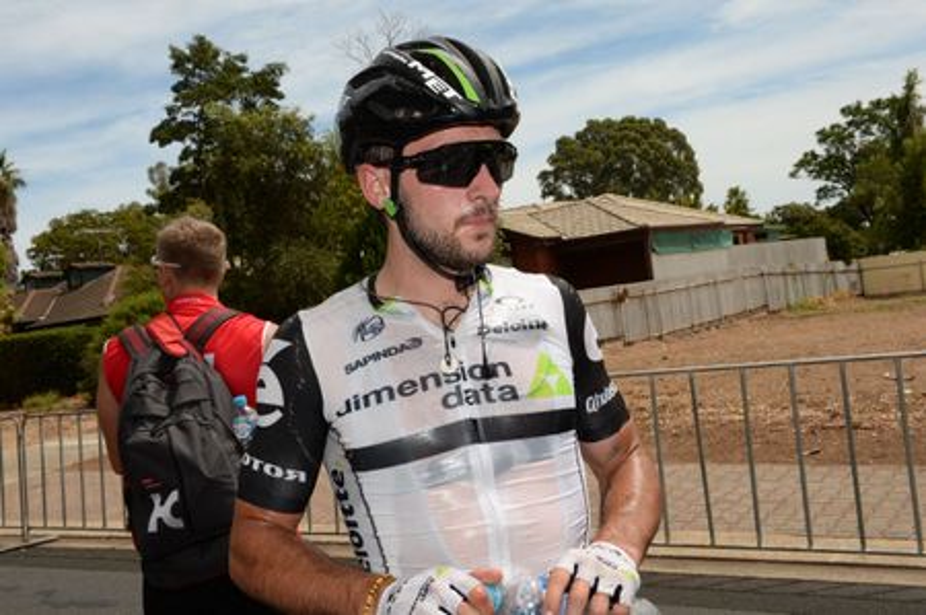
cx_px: 463
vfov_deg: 33.3
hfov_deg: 48.5
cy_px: 308
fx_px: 1028
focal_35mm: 40
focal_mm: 40
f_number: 18
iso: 400
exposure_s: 1/250
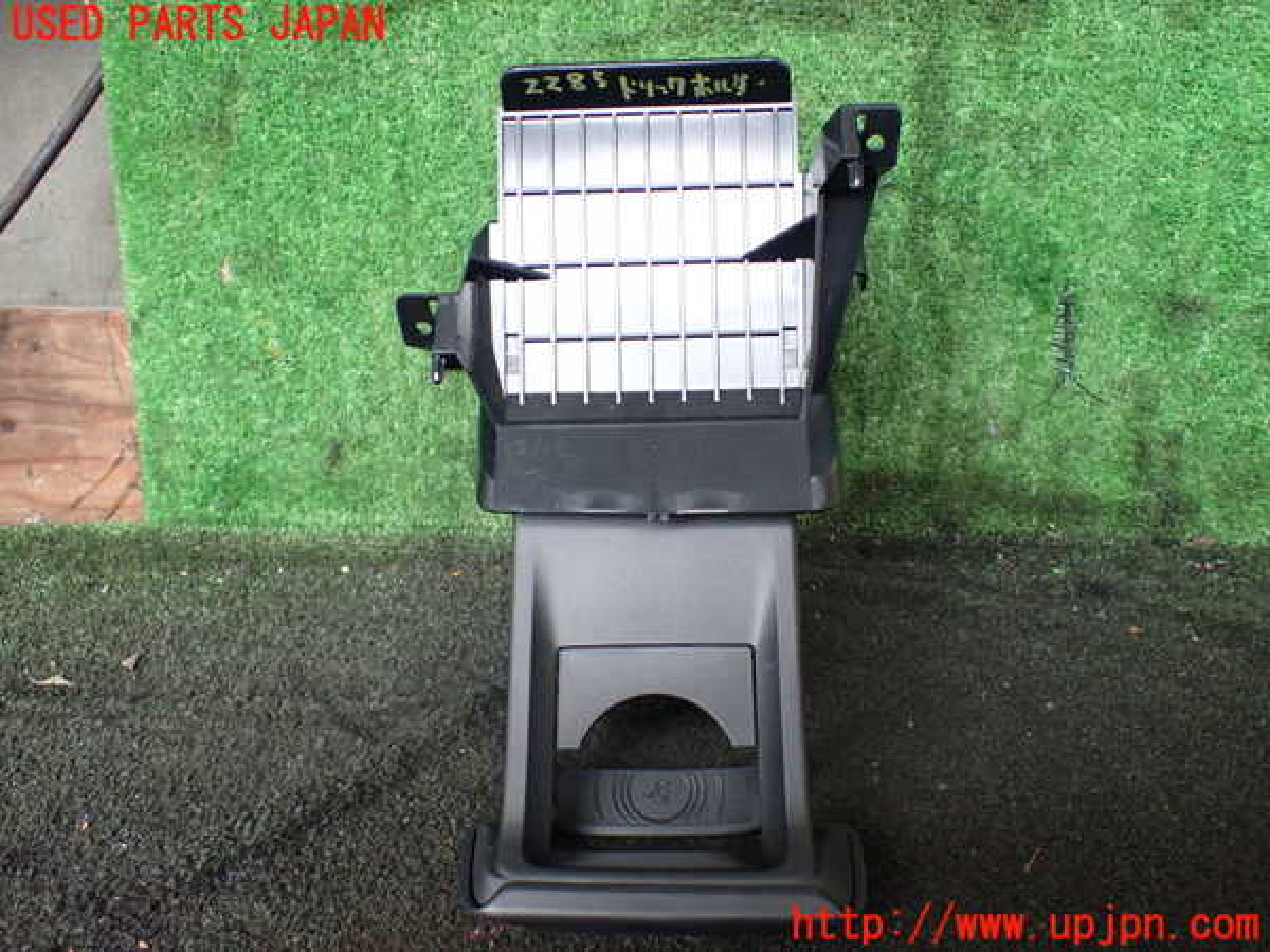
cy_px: 476
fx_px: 1101
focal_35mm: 30
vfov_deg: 46.8
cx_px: 635
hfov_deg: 60.0
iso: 800
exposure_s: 1/80
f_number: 2.3
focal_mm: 5.4
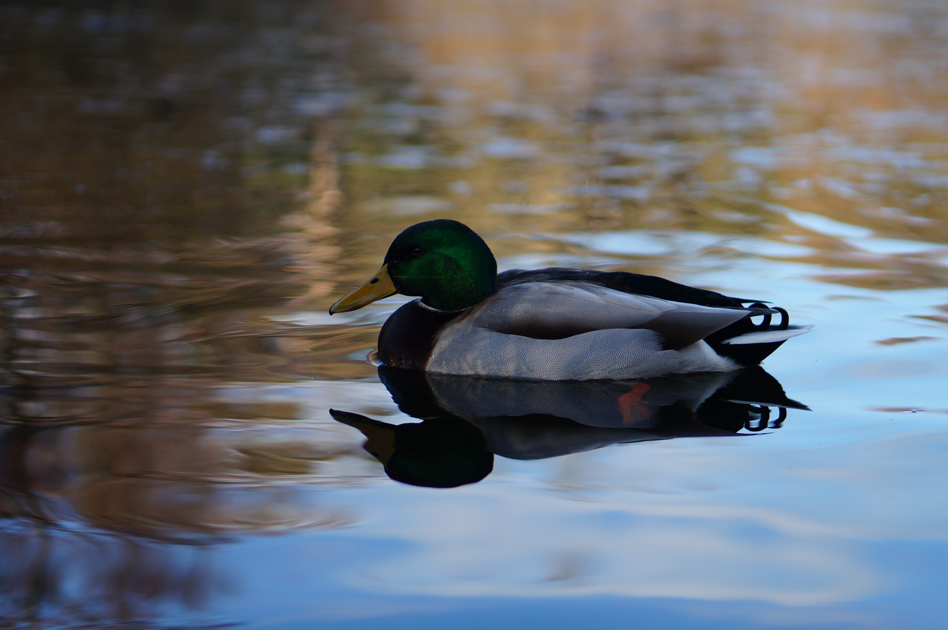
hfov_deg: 22.6
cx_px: 542
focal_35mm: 90
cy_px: 336
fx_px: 2368
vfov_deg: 15.2
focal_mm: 50
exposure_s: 1/800
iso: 100
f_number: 1.8
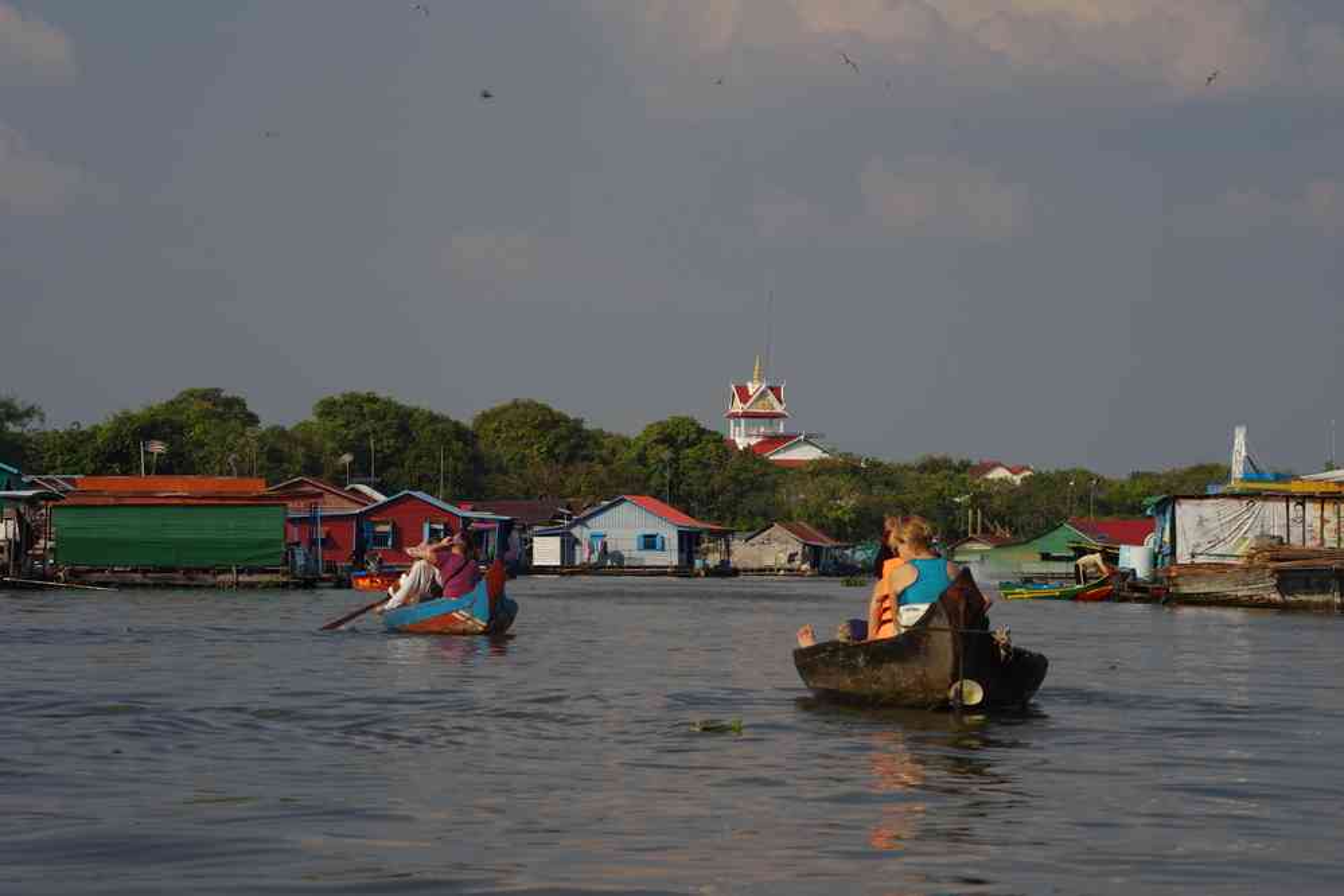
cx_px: 672
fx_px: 5488
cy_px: 448
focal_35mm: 147
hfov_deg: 14.0
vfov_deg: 9.3
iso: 200
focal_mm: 97.5
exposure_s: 1/125
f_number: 11
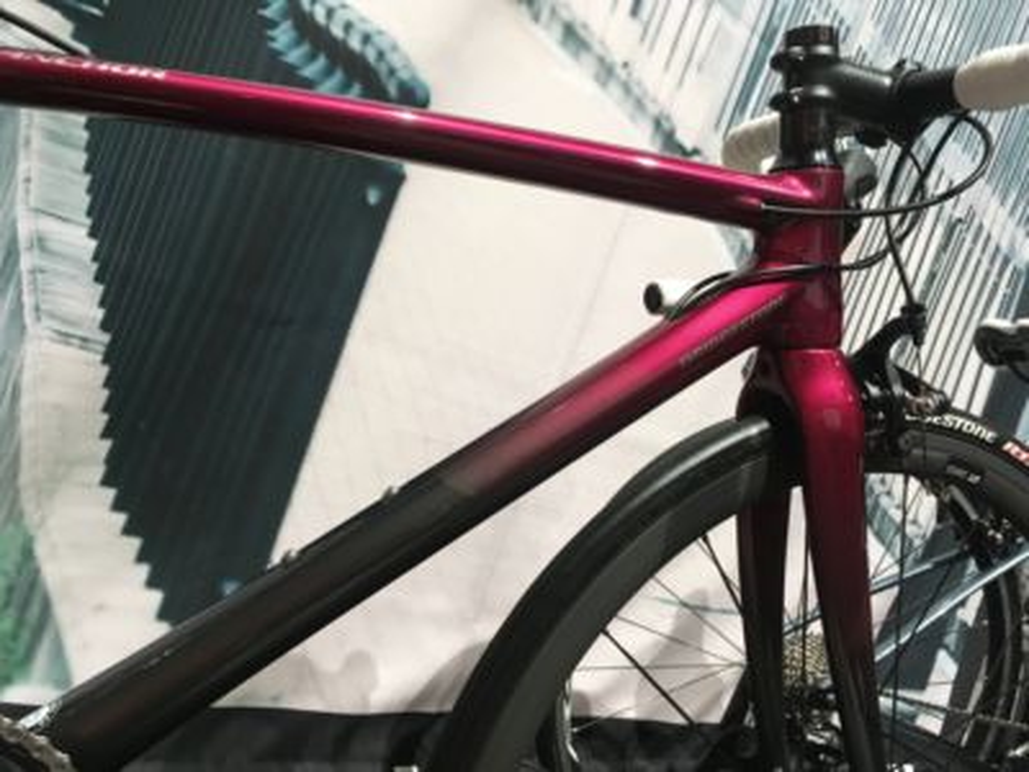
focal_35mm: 29
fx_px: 862
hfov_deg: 61.7
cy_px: 386
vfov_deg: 48.2
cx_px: 514
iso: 160
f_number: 2.2
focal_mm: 4.15
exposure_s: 1/30
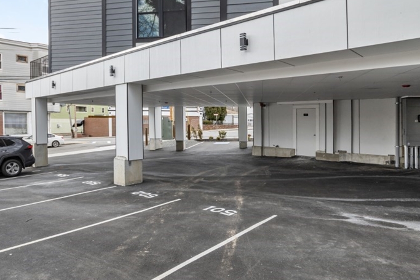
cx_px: 199
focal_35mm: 25
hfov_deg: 72.0
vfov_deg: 51.5
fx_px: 289
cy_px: 120
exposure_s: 1/160
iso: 100
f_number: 5.6
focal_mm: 11
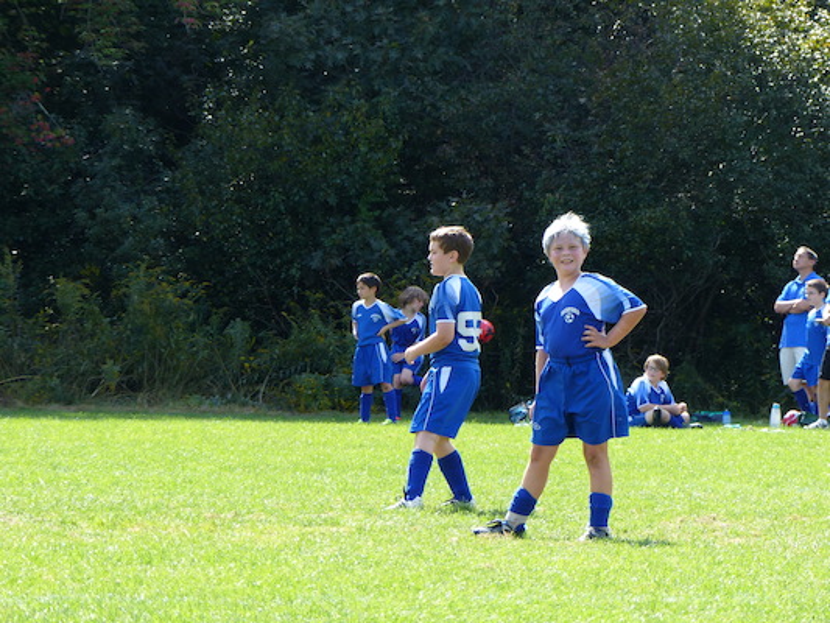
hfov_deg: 8.4
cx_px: 415
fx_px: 5660
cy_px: 312
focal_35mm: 236
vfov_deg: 6.3
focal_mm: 42.5
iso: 100
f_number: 2.8
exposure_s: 1/500
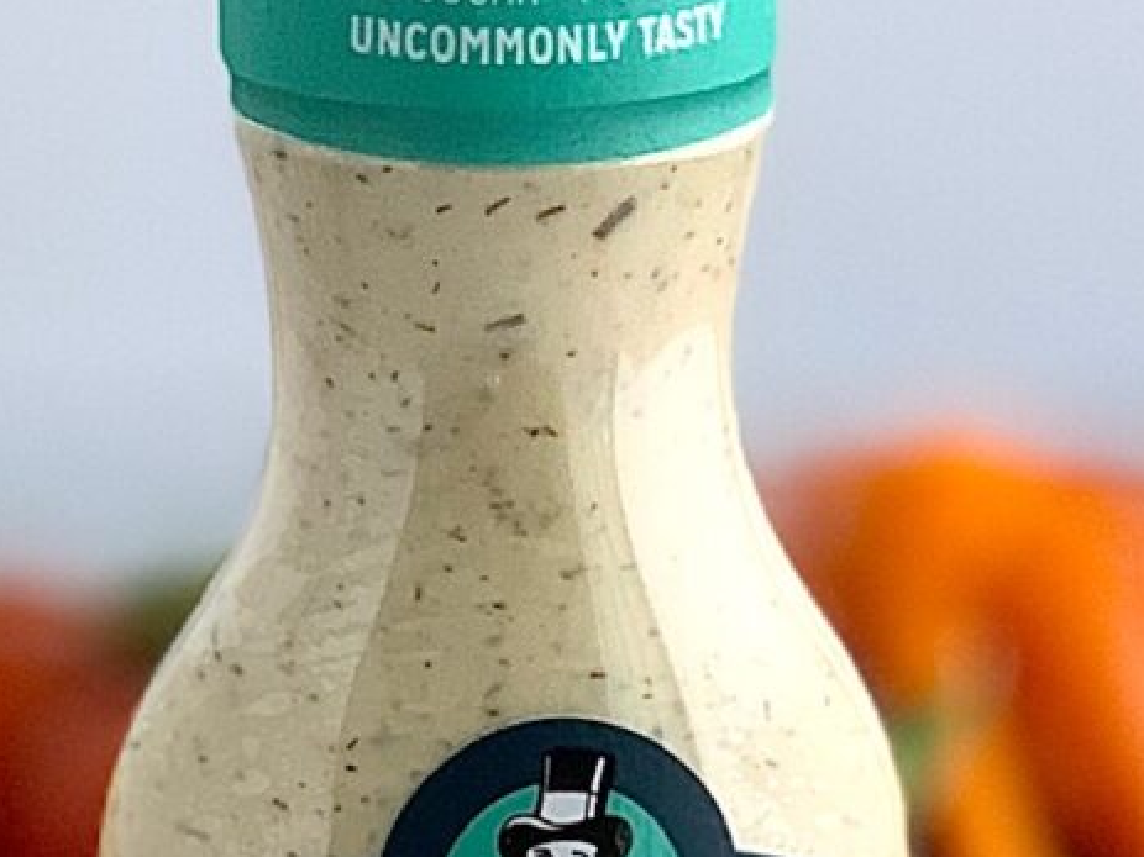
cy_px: 810
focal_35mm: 118
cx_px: 57
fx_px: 3899
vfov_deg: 12.4
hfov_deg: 16.4
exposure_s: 1/122
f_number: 2.4
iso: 80
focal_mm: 6
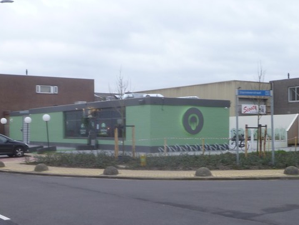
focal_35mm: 38
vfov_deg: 37.7
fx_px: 328
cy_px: 101
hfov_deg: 48.8
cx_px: 126
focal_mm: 5
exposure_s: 1/50
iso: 80
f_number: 3.3
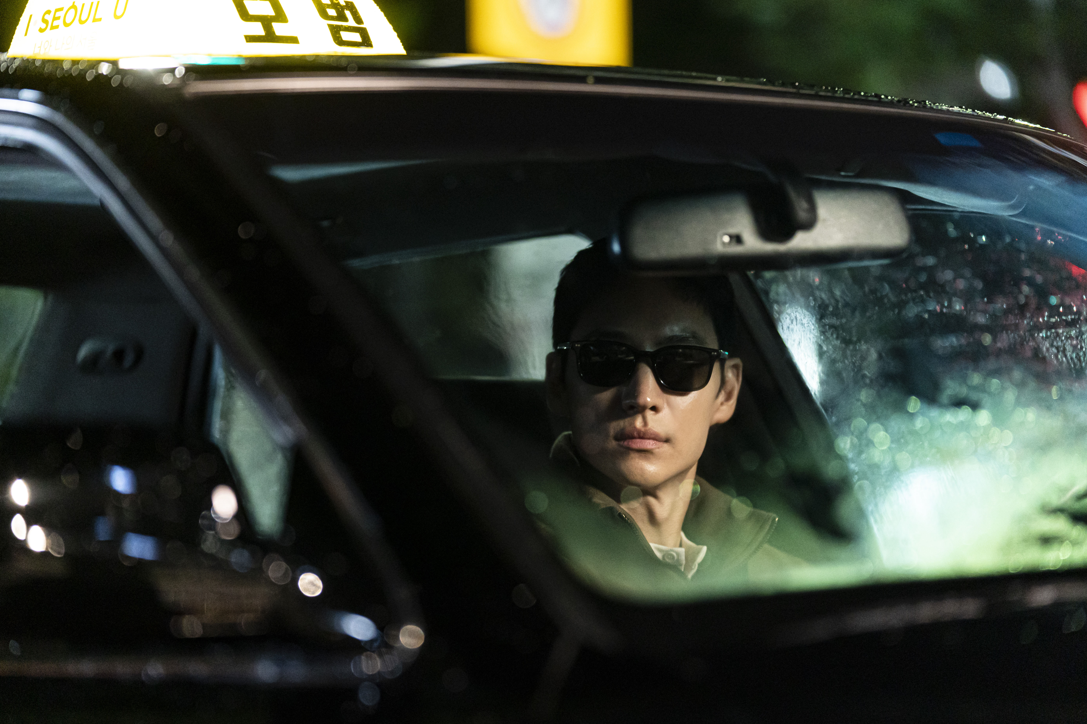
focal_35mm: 128
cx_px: 544
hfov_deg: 16.0
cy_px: 362
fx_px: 3864
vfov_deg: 10.7
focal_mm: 128
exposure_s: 1/80
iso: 3200
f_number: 2.8
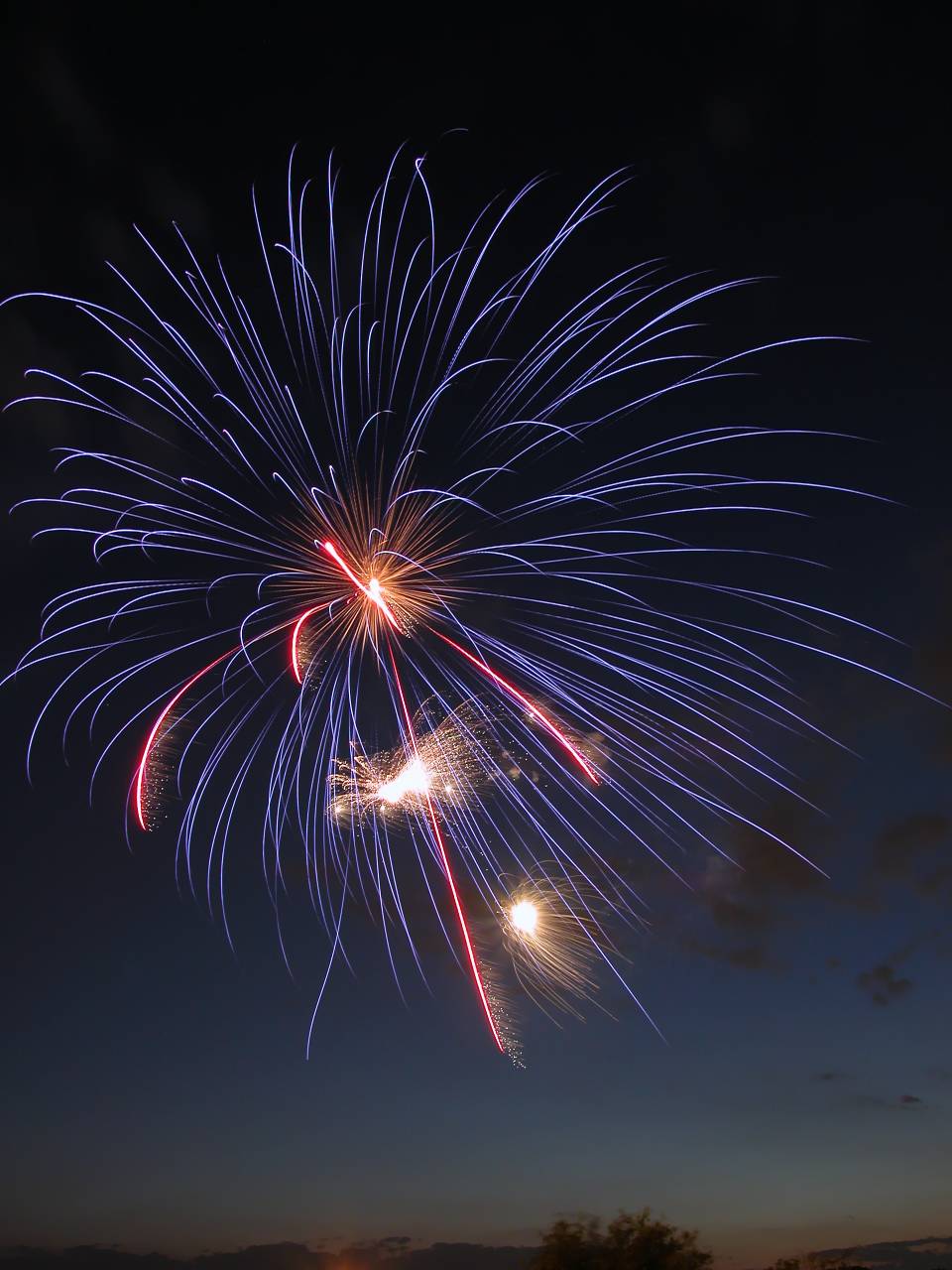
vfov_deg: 52.6
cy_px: 635
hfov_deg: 40.7
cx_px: 476
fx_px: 1283
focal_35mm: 35
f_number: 7.1
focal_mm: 8.9
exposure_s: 15.8
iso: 100
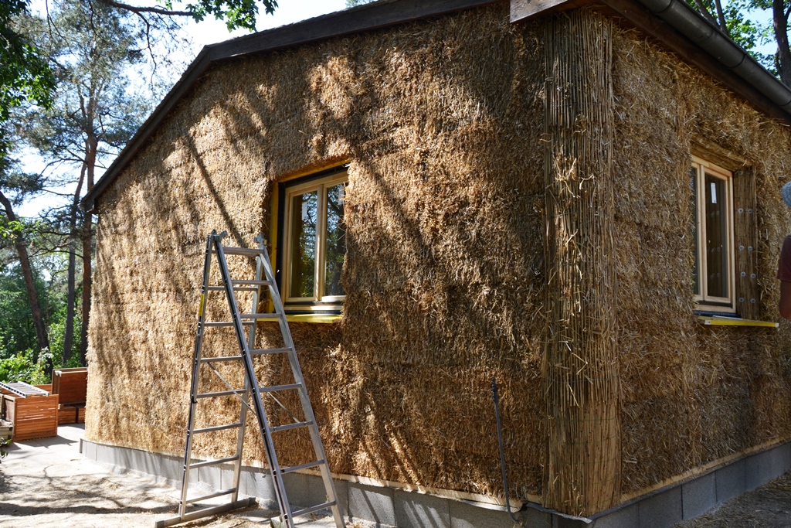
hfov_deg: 67.4
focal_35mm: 27
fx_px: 593
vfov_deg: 47.9
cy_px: 264
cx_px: 396
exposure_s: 1/125
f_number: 5.6
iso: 100
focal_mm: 18
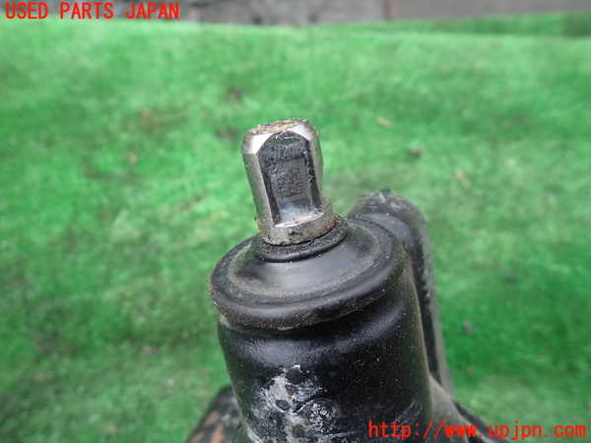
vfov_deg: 54.9
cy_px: 222
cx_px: 296
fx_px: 427
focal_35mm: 25
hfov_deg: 69.4
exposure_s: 1/100
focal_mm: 4.5
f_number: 2
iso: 100
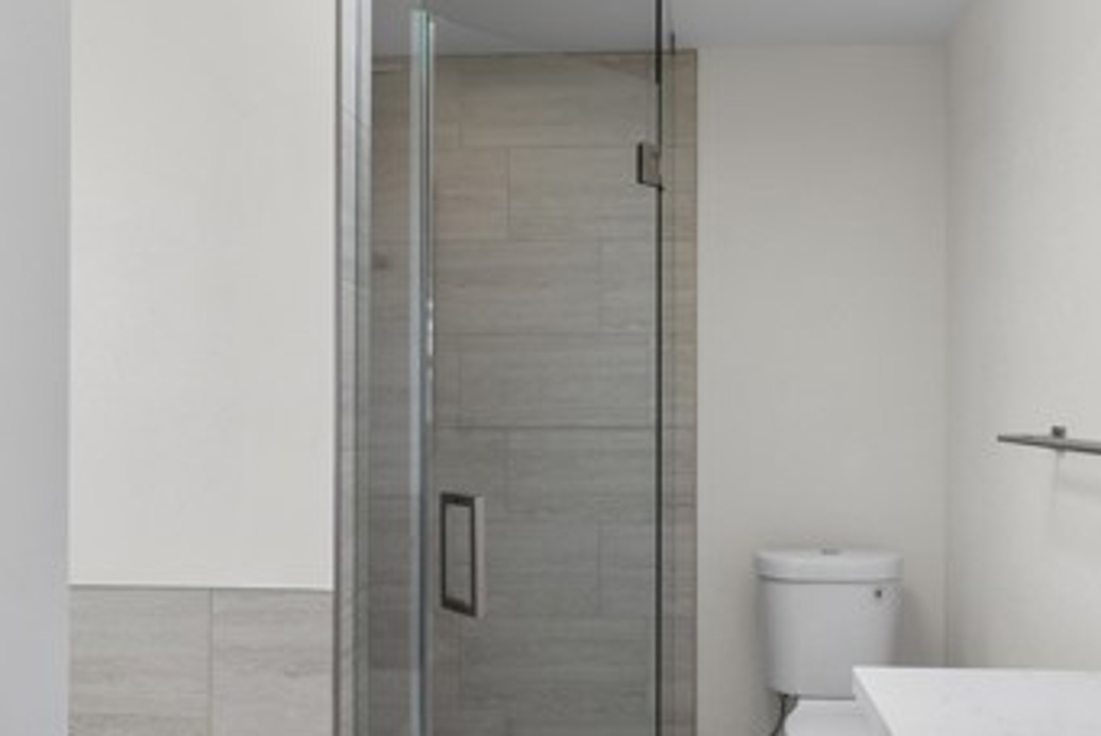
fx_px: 918
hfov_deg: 61.5
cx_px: 646
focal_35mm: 30
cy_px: 399
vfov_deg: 43.6
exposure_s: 1/125
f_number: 8
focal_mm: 16
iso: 2000
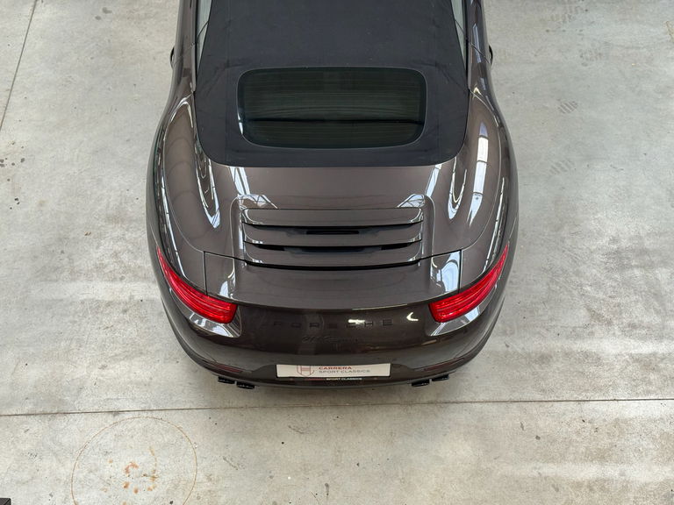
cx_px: 337
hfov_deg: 39.7
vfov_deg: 30.3
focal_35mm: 48
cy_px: 252
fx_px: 935
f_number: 1.78
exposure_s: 1/100
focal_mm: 6.76
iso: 64
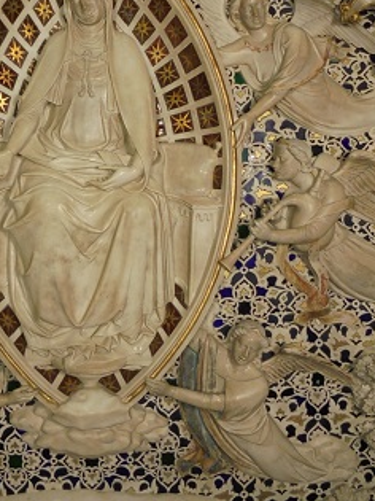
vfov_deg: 42.4
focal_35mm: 44
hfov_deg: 32.1
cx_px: 86
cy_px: 166
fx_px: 636
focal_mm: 4.6
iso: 100
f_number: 3.5
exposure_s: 1/40
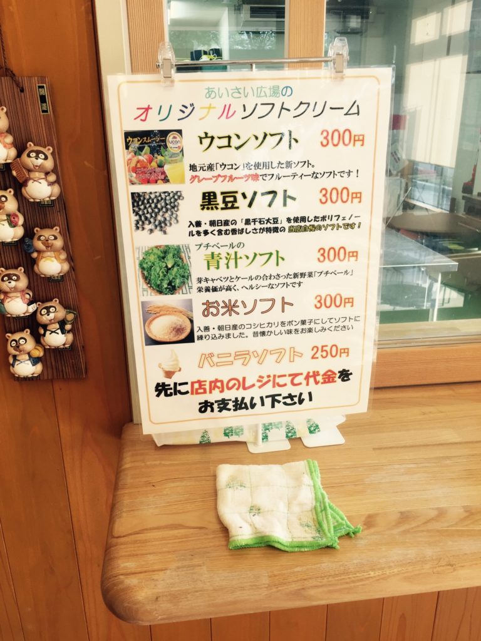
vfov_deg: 61.7
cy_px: 320
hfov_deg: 48.2
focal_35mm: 29
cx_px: 240
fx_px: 537
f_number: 2.2
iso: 50
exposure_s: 1/120
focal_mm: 4.15
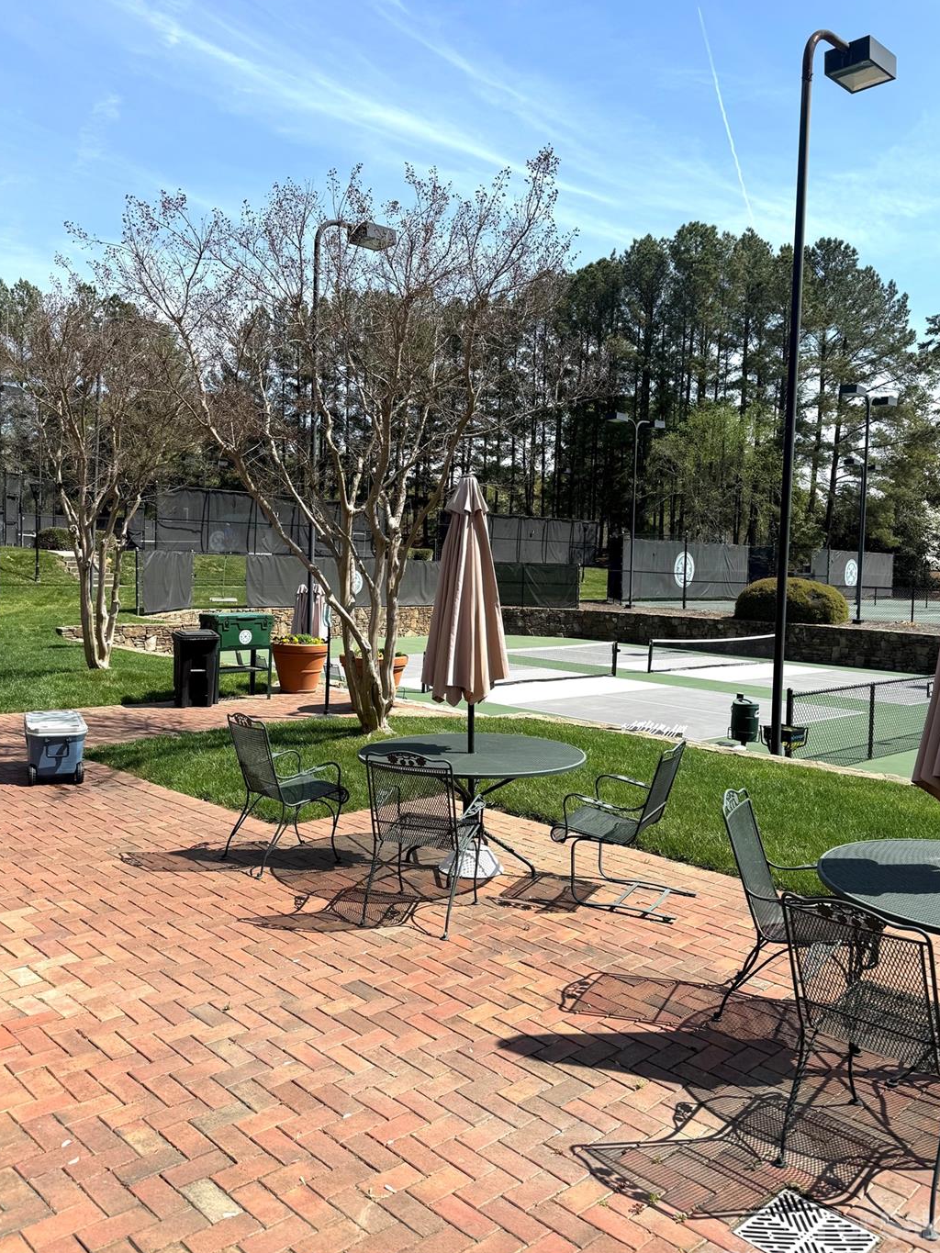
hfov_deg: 51.4
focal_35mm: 27
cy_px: 602
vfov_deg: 65.3
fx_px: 977
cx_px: 459
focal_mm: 6.76
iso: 80
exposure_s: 1/4167
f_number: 1.78
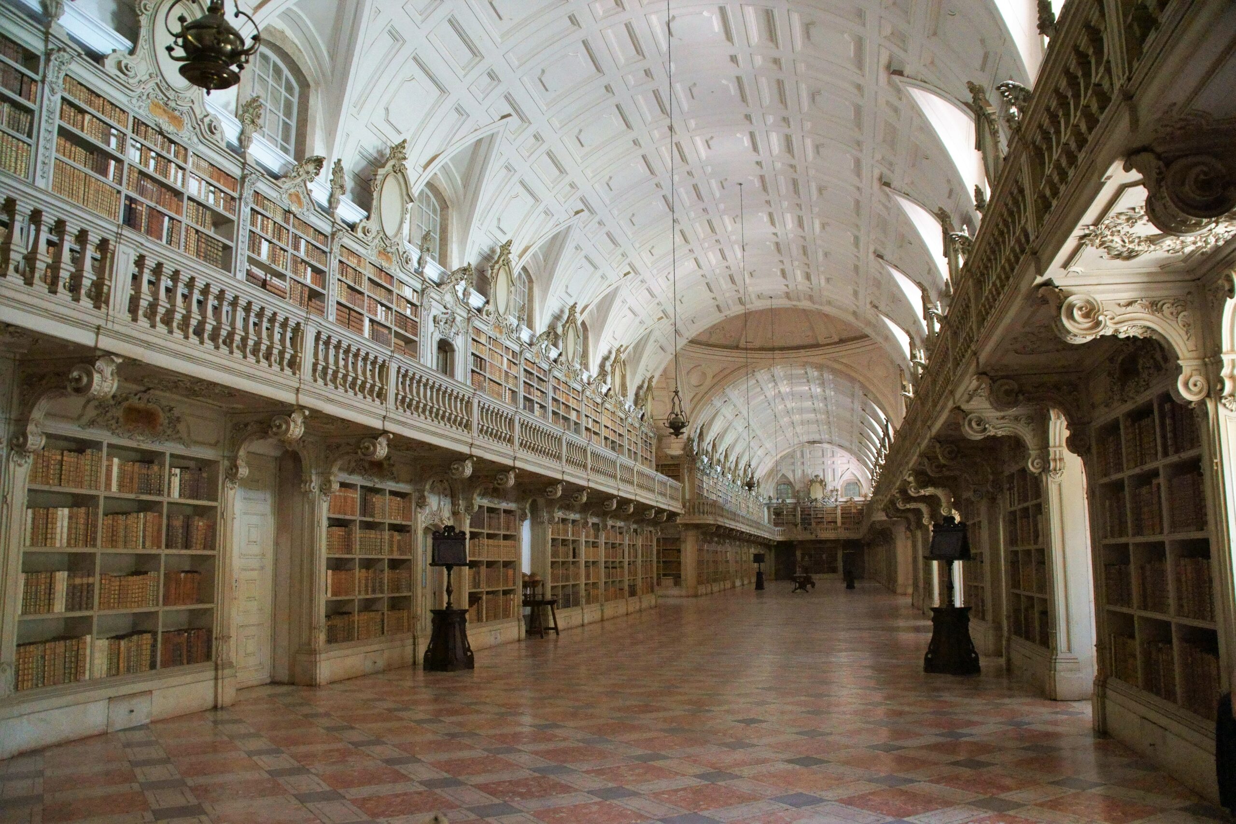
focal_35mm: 27
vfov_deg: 47.9
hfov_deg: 67.4
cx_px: 618
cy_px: 412
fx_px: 927
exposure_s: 1/60
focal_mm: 18
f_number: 4
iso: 3200
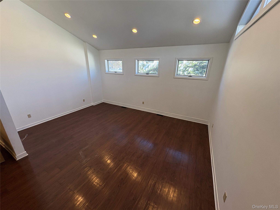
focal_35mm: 14
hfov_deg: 102.1
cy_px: 105
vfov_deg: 85.7
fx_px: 113
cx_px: 140
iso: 125
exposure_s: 1/120
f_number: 2.2
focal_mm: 2.22
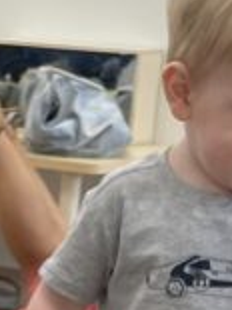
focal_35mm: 172
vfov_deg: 10.4
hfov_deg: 8.4
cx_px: -162
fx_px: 1539
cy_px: 656
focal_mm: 4.2
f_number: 1.6
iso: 125
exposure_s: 1/100
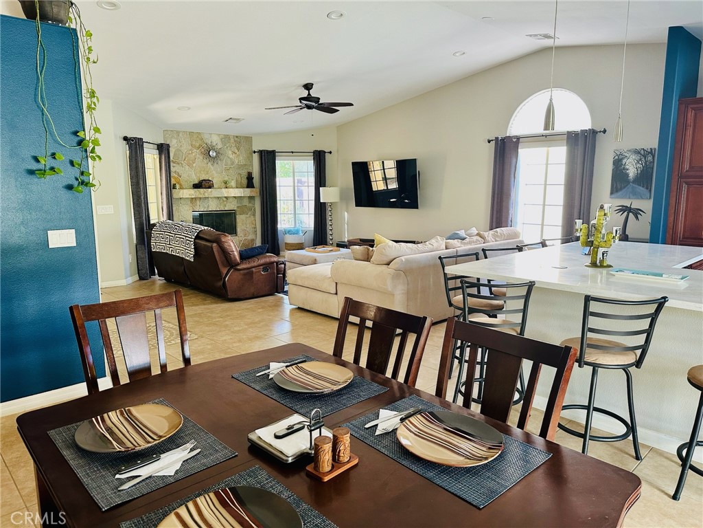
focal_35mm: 24
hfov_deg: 71.6
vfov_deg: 56.8
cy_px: 264
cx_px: 352
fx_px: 487
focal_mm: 6.86
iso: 200
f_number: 1.78
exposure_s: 1/60
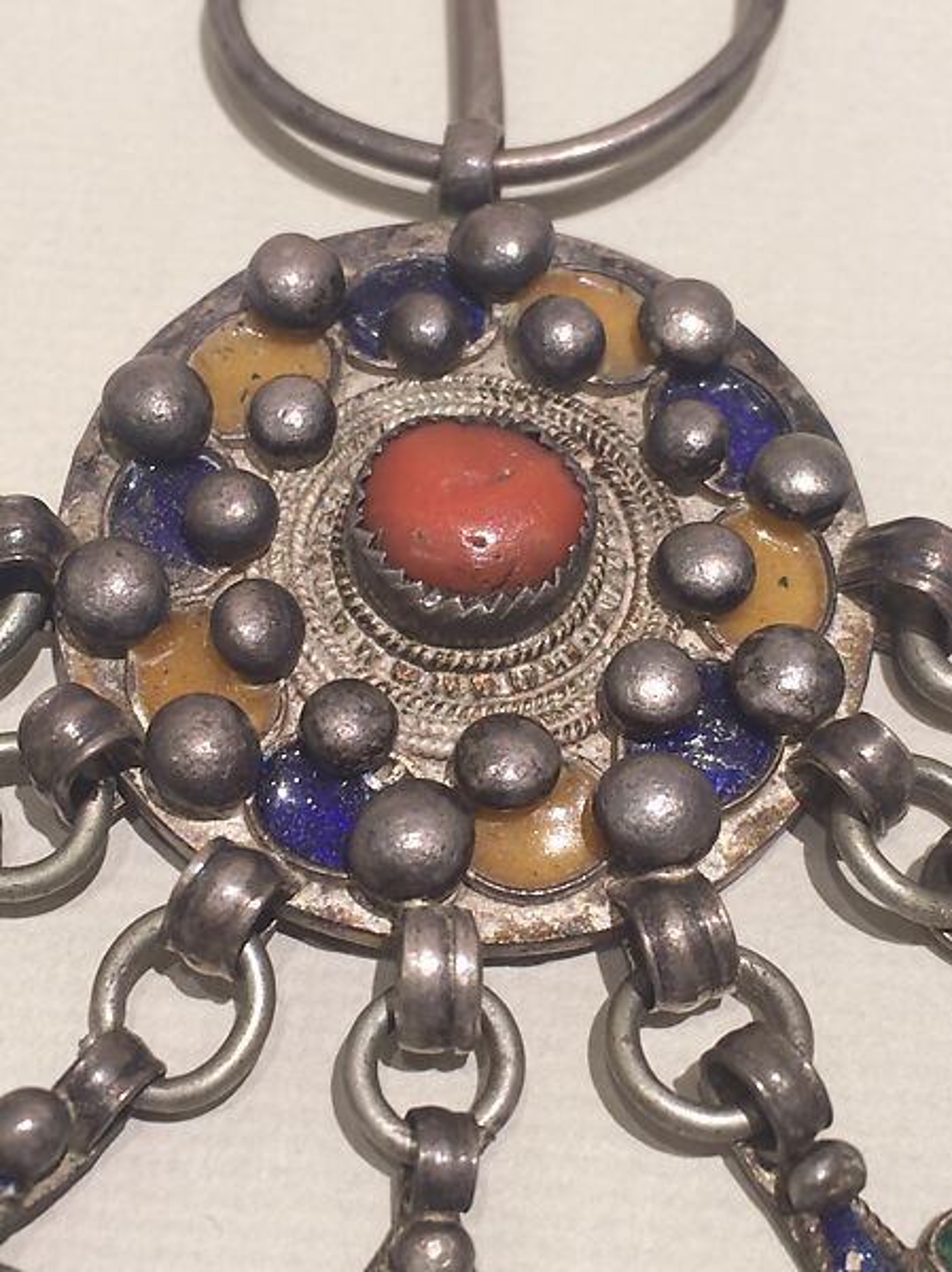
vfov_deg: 61.7
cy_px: 636
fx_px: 1065
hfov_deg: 48.2
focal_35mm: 29
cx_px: 476
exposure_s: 1/30
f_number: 2.2
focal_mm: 4.15
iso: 32
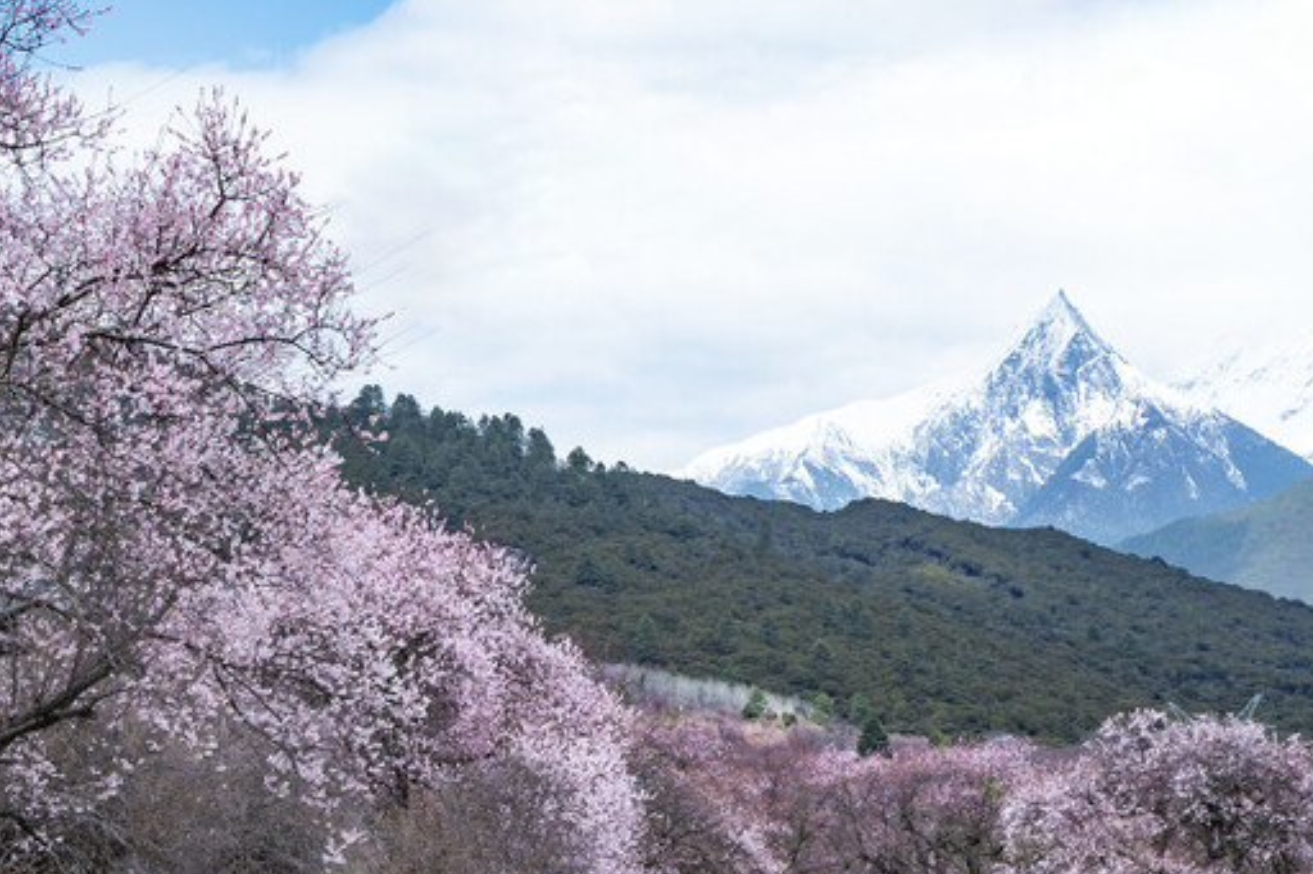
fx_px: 2990
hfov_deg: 24.8
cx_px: 615
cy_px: 408
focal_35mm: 82
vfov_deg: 16.6
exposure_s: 1/250
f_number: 5.6
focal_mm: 35
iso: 100
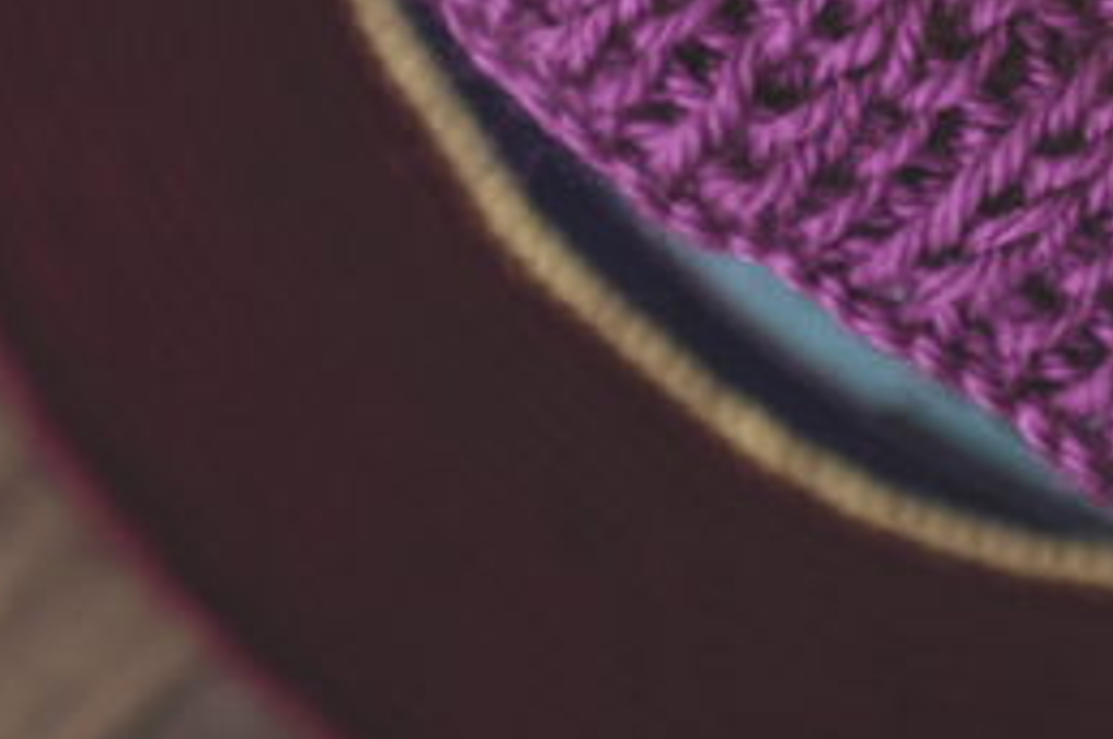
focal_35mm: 162
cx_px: 1182
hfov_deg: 12.5
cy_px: -597
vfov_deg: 8.1
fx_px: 5002
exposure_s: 1/250
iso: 200
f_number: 2
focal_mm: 35
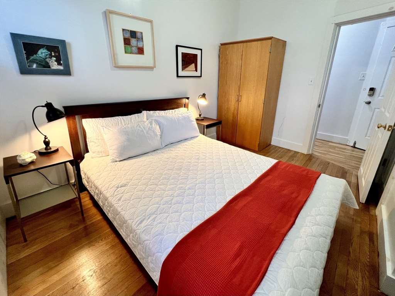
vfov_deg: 89.9
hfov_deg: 106.2
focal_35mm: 13
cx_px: 198
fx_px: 148
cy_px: 148
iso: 125
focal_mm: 1.57
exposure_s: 1/60
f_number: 1.8
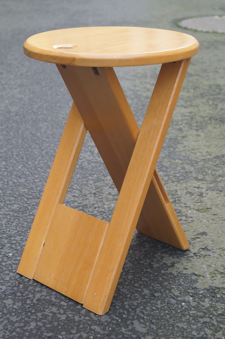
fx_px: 704
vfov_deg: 27.0
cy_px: 170
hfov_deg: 18.1
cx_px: 112
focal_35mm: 75
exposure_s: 1/80
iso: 500
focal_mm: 50
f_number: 5.6
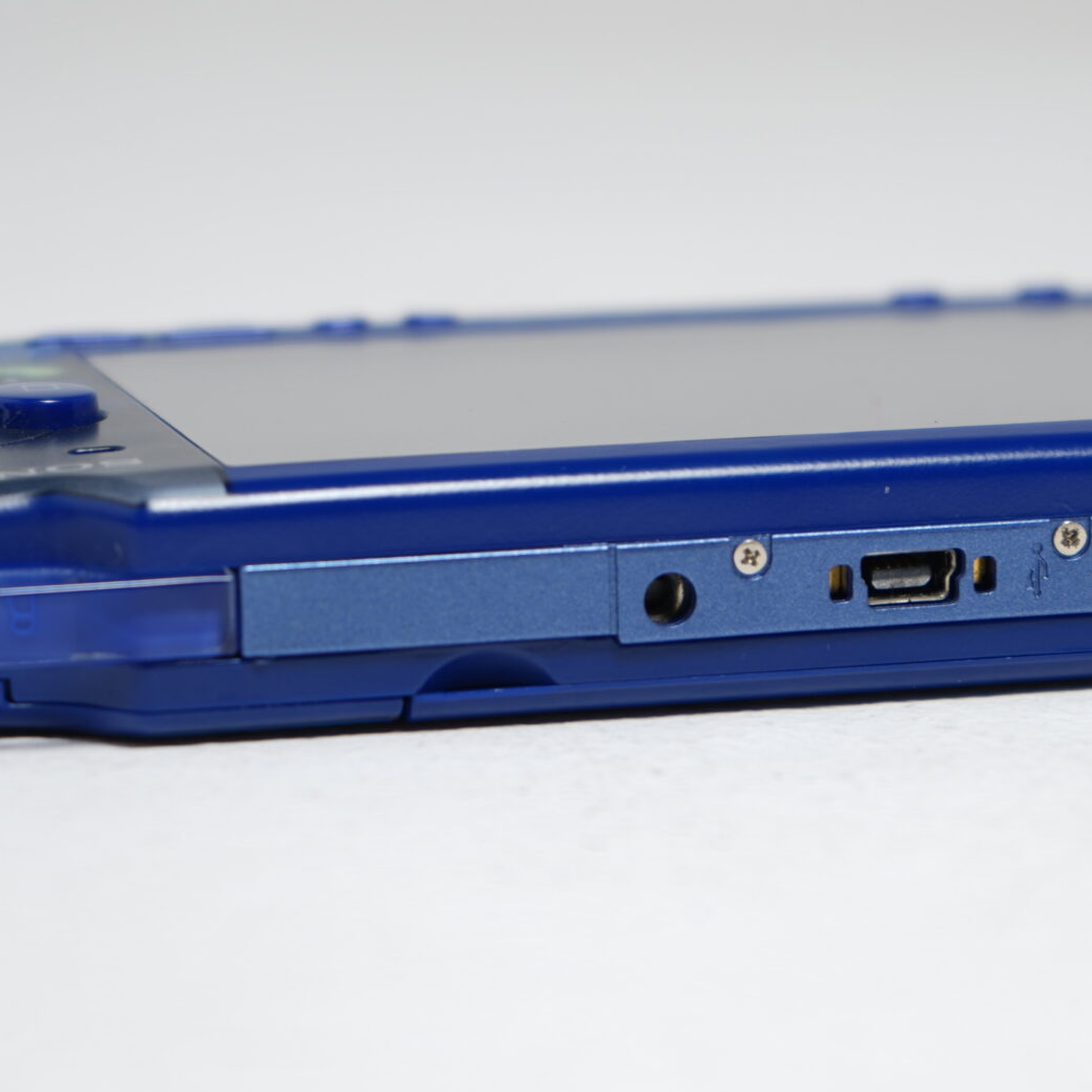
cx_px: 752
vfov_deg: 12.4
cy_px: 438
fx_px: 5032
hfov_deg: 12.4
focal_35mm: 141
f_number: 5.6
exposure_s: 1/5
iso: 64
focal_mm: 68
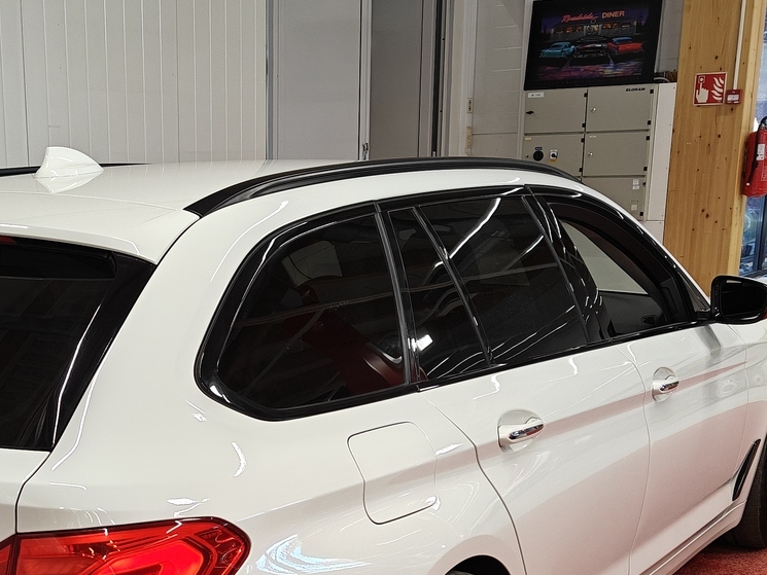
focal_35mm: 58
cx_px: 161
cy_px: 535
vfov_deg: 24.4
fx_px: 1285
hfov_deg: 32.4
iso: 80
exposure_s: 1/100
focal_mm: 5.59
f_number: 1.8
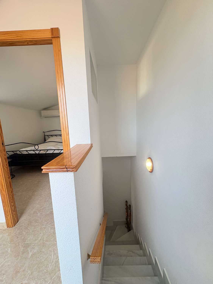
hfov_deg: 85.7
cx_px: 106
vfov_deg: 102.1
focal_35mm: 14
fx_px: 115
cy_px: 142
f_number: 2.2
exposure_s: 1/99
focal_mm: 2.22
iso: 160
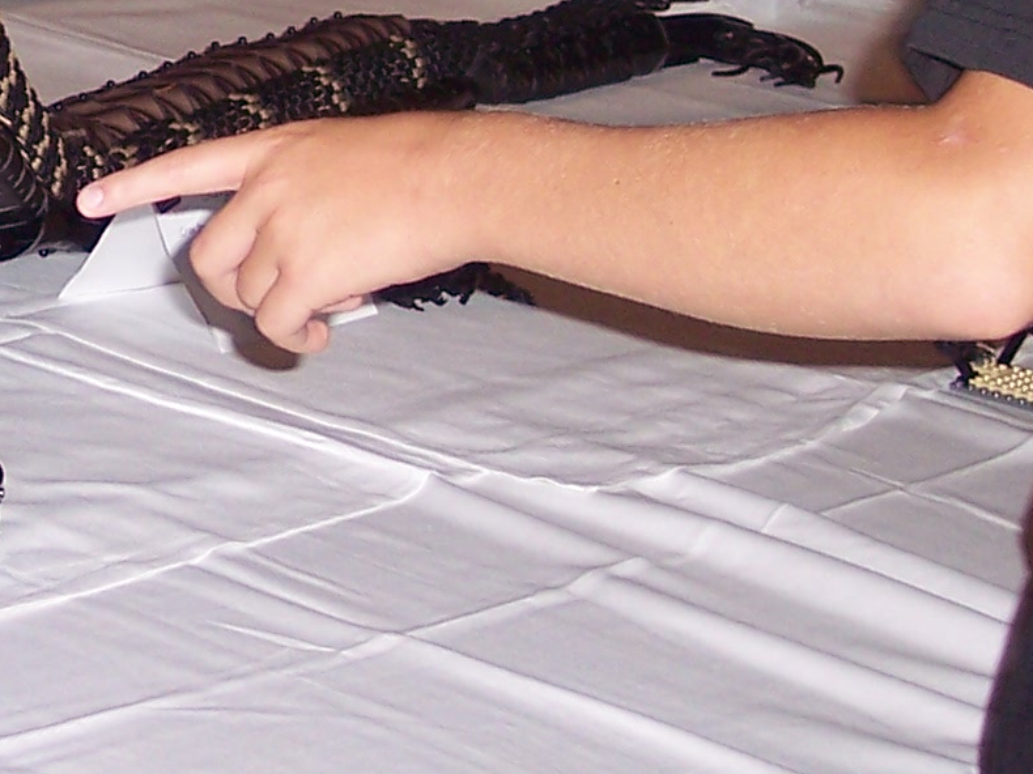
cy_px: -93
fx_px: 4206
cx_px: -418
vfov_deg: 10.4
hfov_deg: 13.4
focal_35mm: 141
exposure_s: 1/60
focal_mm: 8
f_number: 2.8
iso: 100
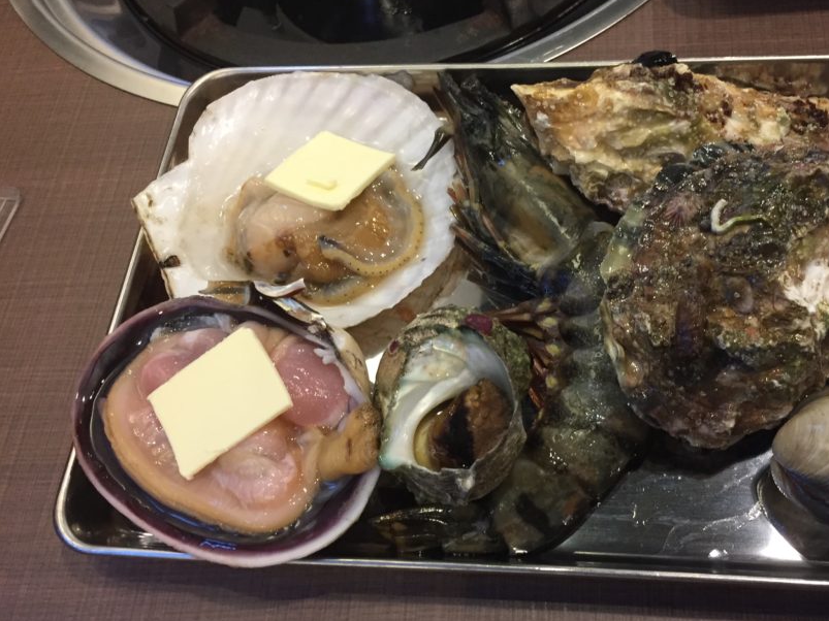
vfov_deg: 38.7
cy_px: 320
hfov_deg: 49.6
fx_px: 886
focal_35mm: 37
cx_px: 528
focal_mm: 4.15
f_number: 2.2
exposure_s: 1/24
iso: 250
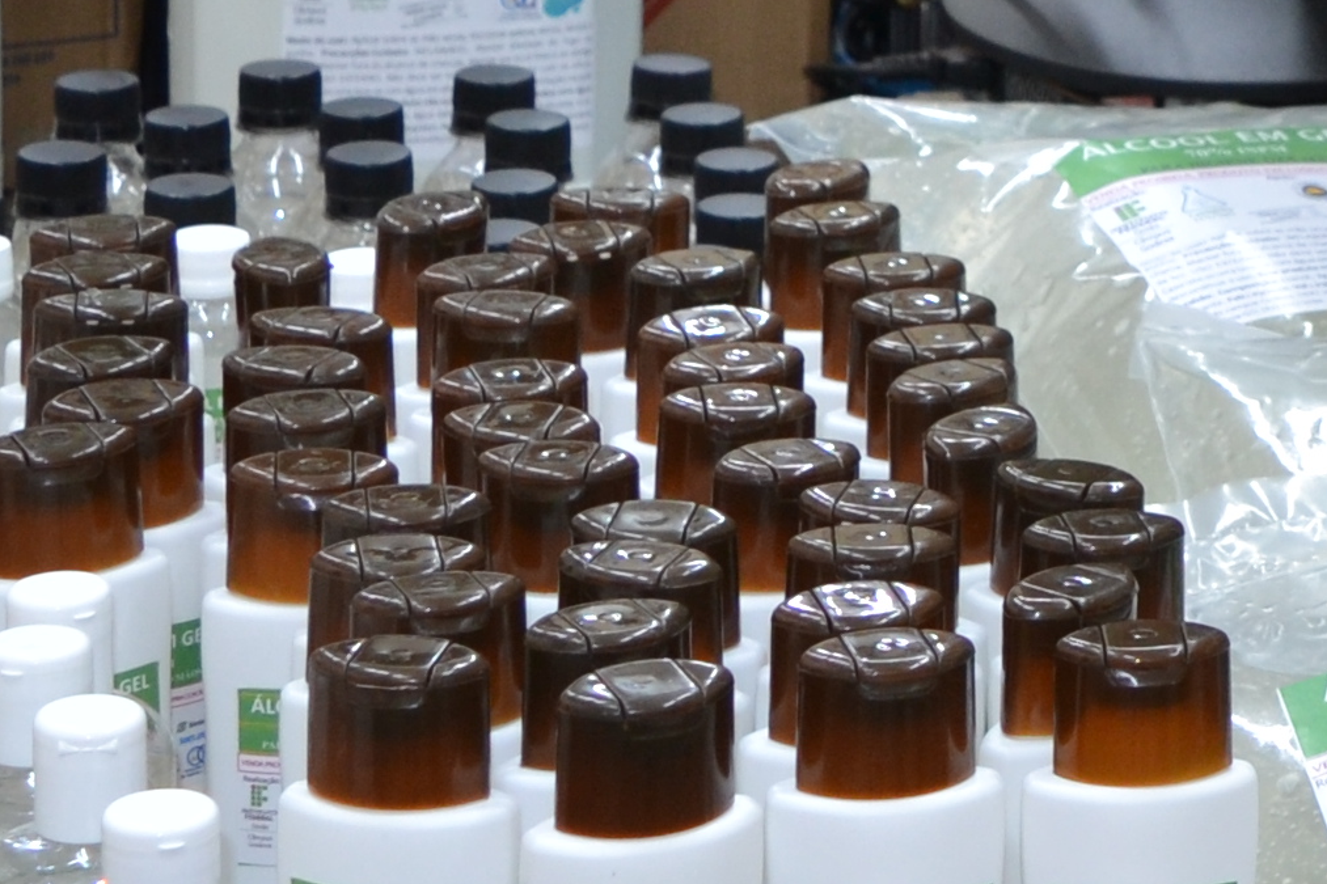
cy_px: -255
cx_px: 2130
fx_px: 5280
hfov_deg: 13.3
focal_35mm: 143
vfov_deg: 9.4
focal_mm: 21
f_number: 4
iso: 400
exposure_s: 1/50
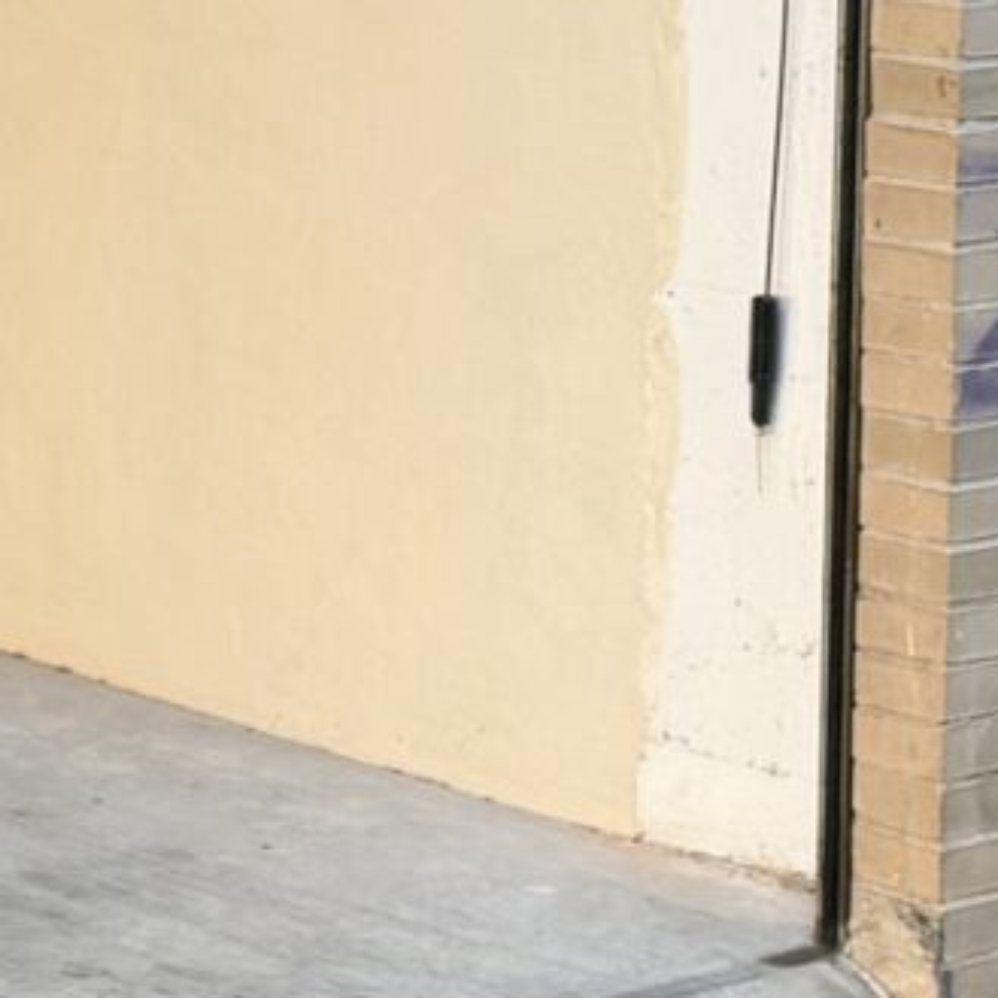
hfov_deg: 10.5
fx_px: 5382
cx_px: 73
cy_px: -218
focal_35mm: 165
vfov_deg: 10.4
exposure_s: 1/121
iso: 64
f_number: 1.78
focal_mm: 6.76
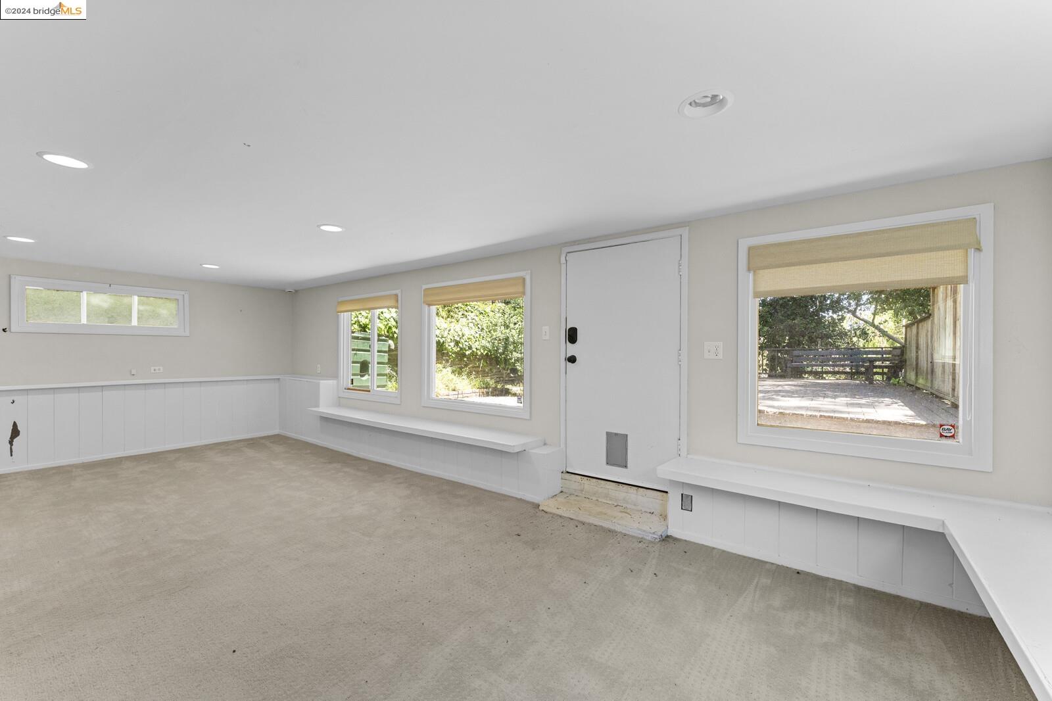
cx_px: 526
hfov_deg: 104.3
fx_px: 409
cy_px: 350
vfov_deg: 81.2
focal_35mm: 14
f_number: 7.1
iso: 640
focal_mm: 14
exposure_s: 1/10
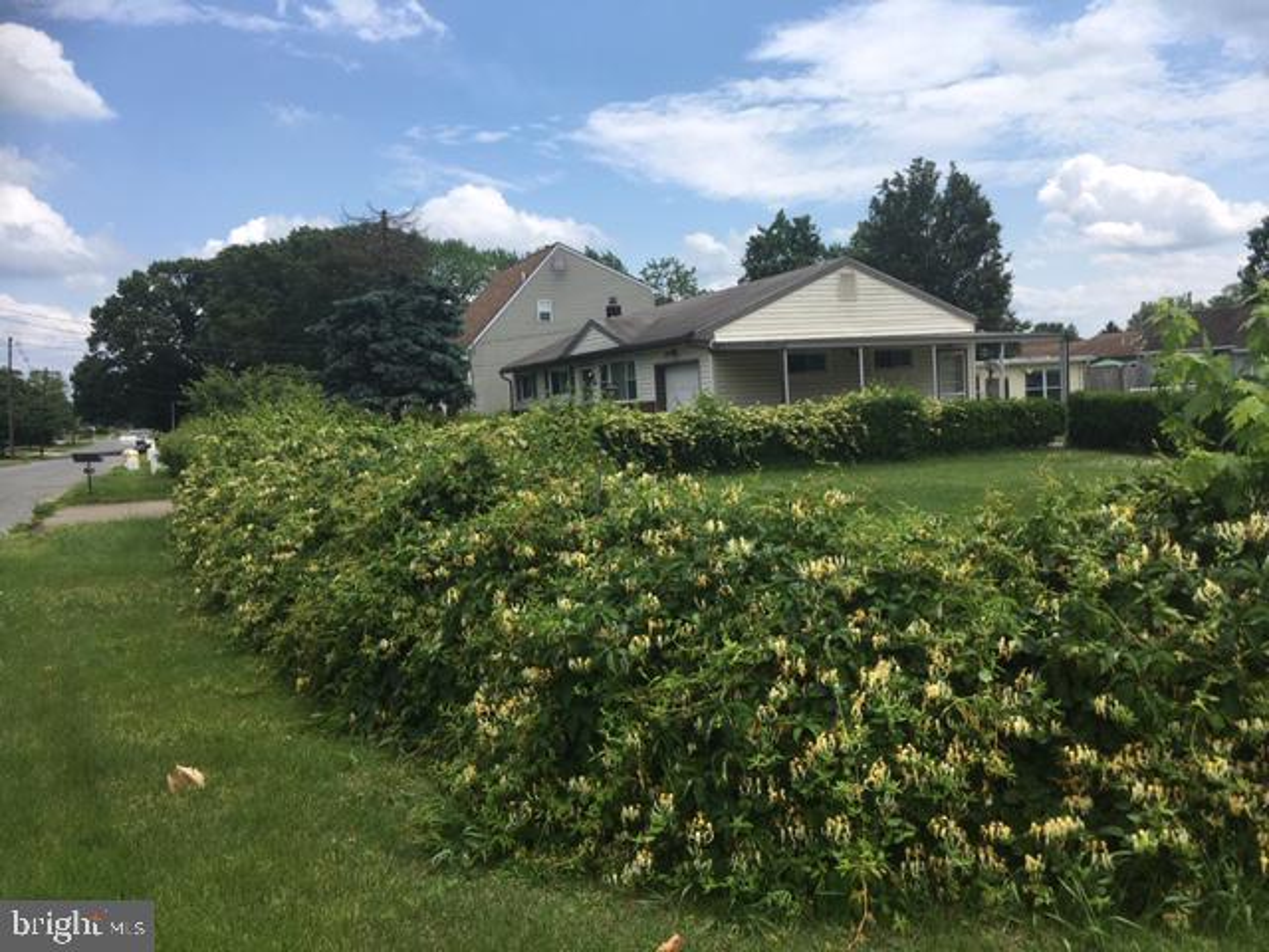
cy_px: 476
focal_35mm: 29
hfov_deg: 61.7
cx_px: 634
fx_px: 1063
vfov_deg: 48.2
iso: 25
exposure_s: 1/2331
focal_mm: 4.15
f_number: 2.2
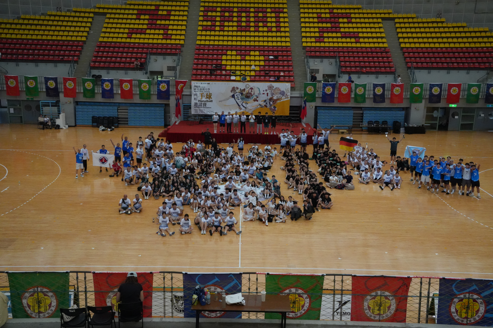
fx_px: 548
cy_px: 164
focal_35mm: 40
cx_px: 246
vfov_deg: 33.4
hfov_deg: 48.5
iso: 12800
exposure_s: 1/250
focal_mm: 40
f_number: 13
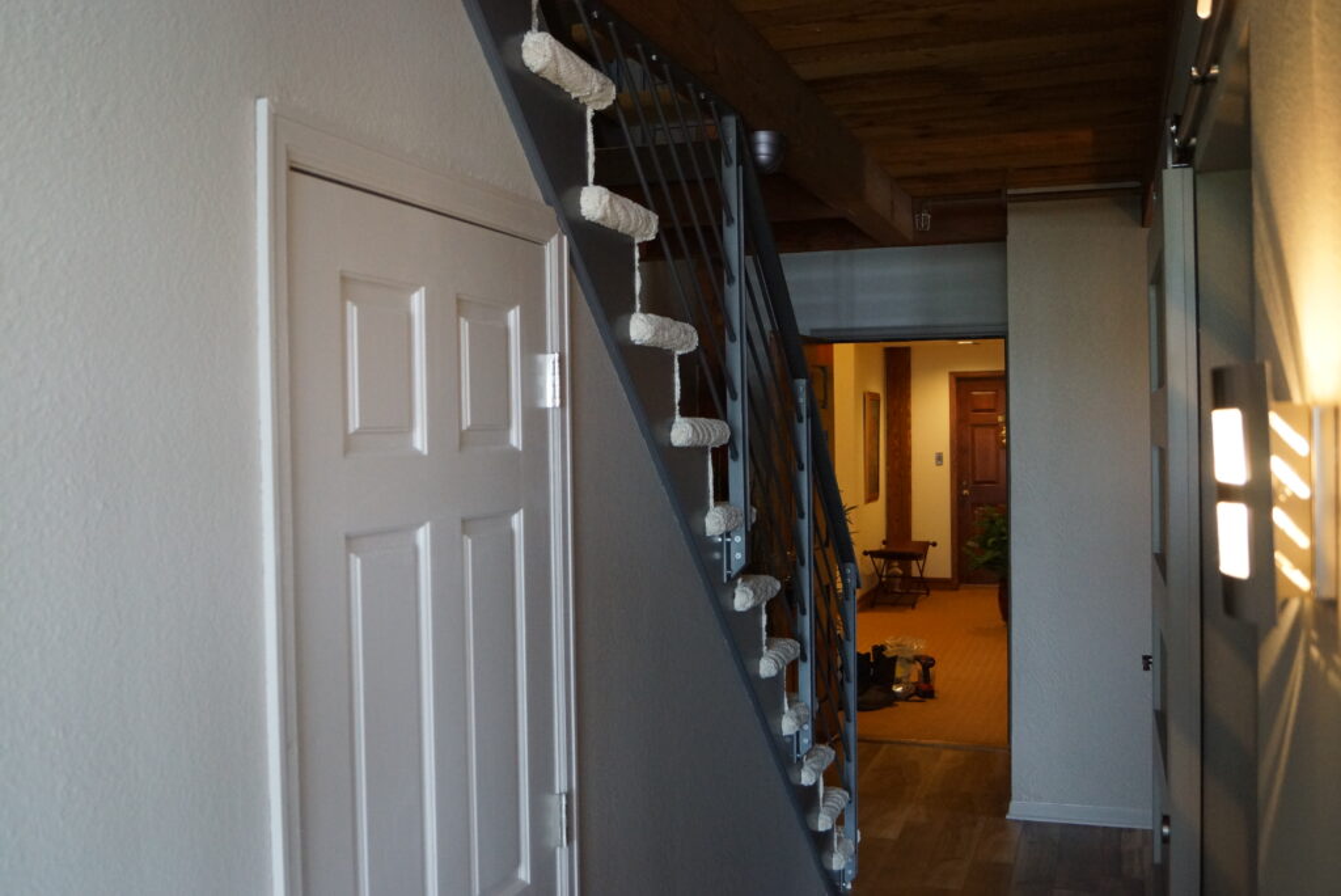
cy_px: 448
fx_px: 1230
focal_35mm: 33
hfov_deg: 57.2
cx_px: 670
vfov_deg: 40.0
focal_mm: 22
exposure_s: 1/60
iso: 1250
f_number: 4
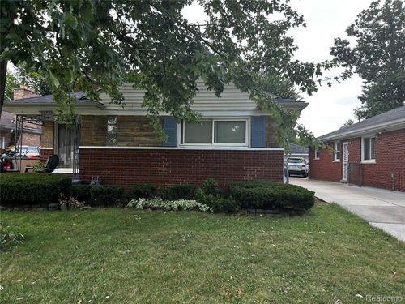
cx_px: 202
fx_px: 304
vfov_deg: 53.1
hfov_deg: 67.3
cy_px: 152
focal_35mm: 26
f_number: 1.5
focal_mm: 5.7
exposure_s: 1/326
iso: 50
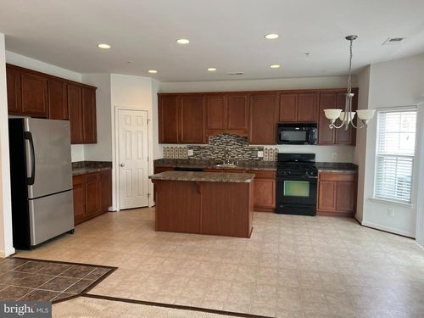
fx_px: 318
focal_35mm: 26
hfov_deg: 67.3
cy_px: 159
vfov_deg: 53.1
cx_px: 212
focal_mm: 5.7
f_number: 1.5
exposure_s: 1/60
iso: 80
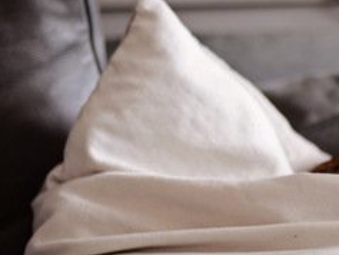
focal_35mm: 158
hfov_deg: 12.3
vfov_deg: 9.4
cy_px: 136
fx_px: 1548
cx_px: 373
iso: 250
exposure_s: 1/50
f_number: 2
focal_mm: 50
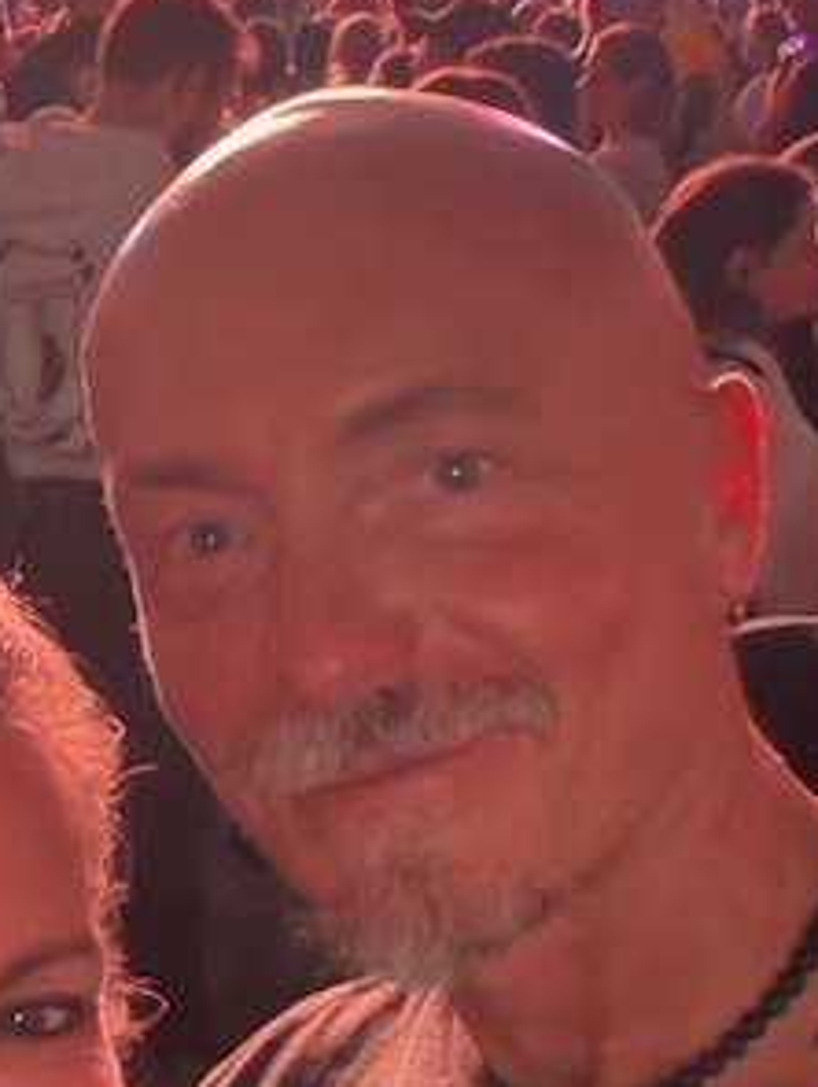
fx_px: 2044
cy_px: 741
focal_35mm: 65
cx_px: 99
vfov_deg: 29.5
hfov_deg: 22.2
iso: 2000
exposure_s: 1/8
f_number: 1.9
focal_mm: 2.71
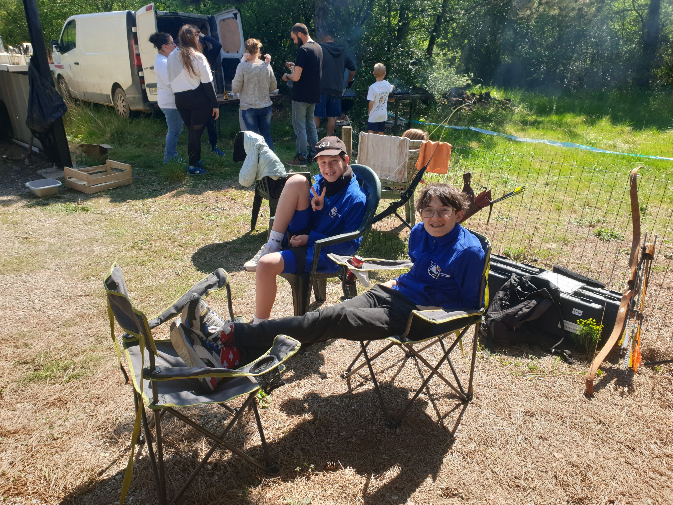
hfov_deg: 67.3
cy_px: 252
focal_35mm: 26
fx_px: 505
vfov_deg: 53.1
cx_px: 336
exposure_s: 1/441
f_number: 2.4
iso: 50
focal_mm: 4.3
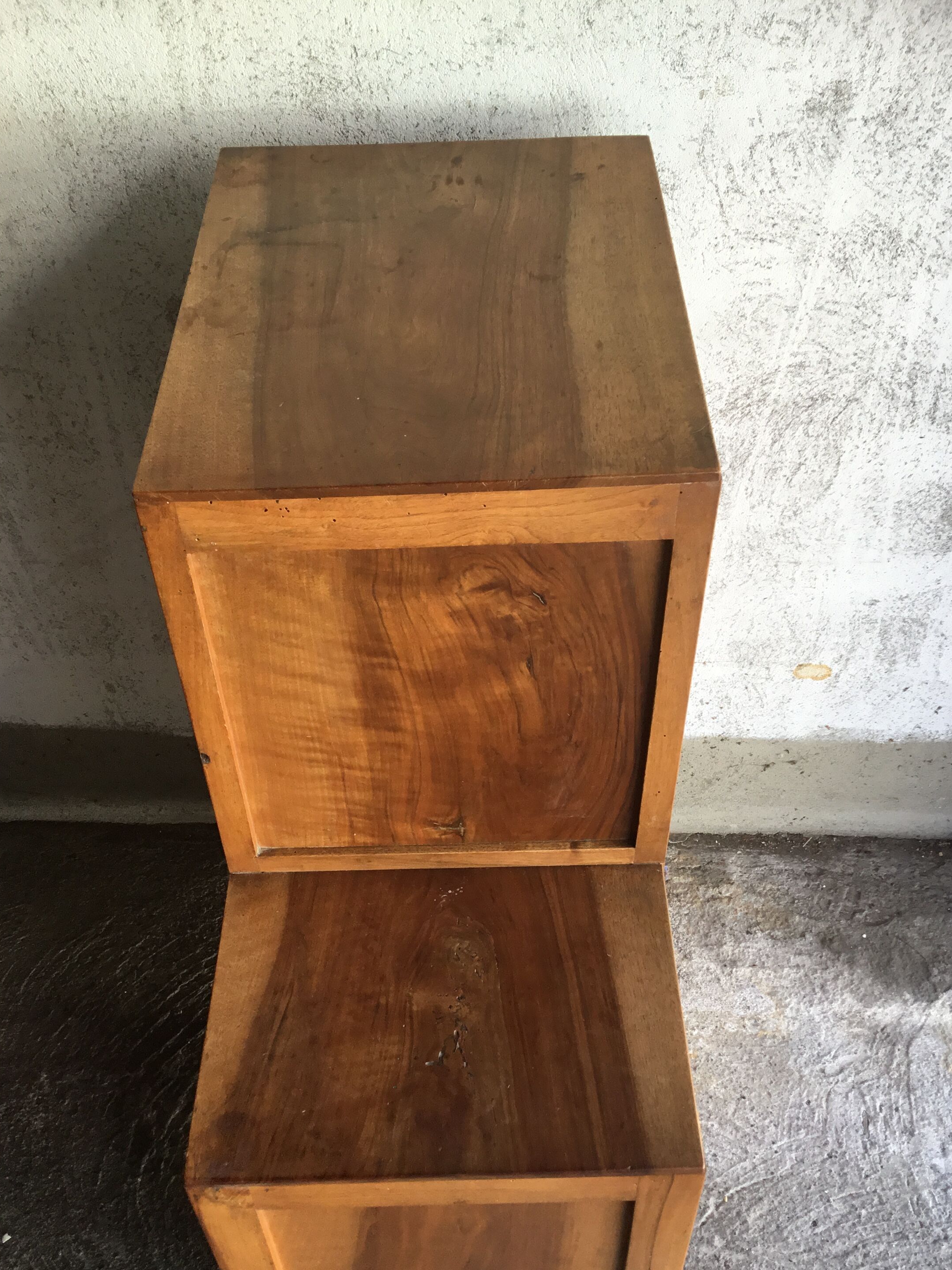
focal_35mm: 35
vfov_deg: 52.5
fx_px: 1284
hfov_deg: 40.7
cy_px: 709
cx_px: 462
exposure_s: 1/100
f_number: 2.4
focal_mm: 3.3
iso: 32
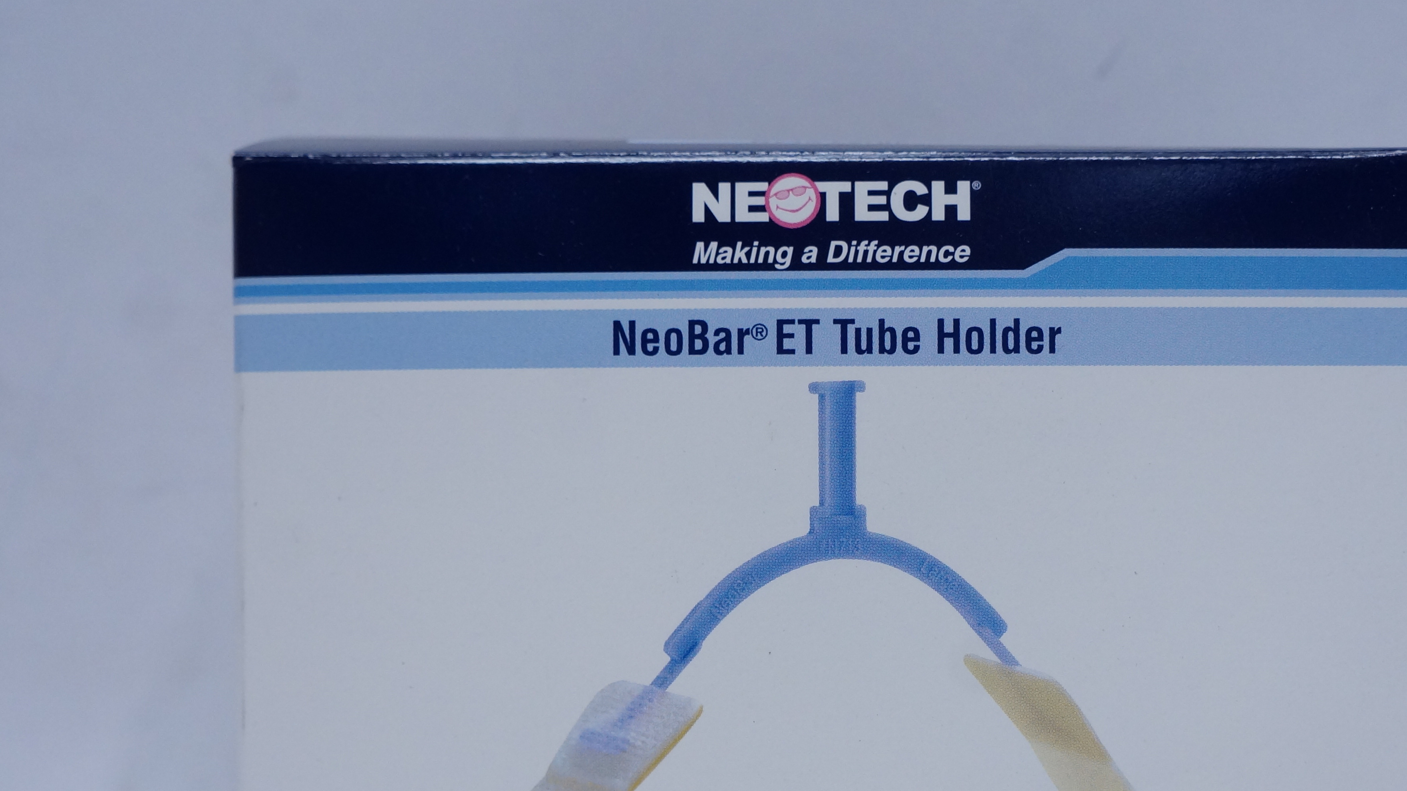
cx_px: 857
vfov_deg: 21.8
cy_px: 580
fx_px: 2042
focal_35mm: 55
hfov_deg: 37.8
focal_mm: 25
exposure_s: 1/125
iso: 800
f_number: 5.6
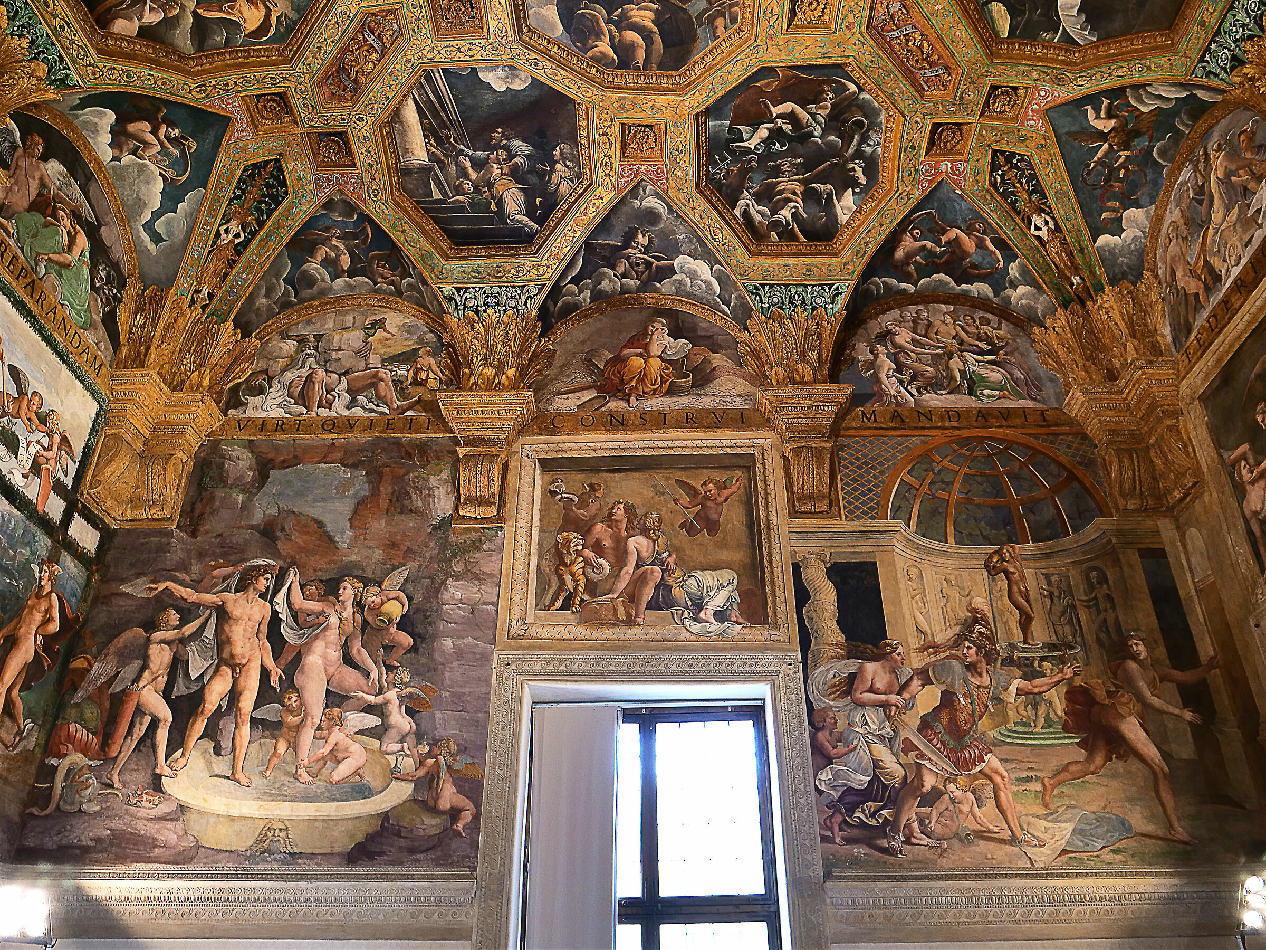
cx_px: 633
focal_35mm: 24
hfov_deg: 71.6
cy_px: 475
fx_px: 878
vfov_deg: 56.8
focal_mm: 12
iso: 200
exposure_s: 1/20
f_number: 2.8
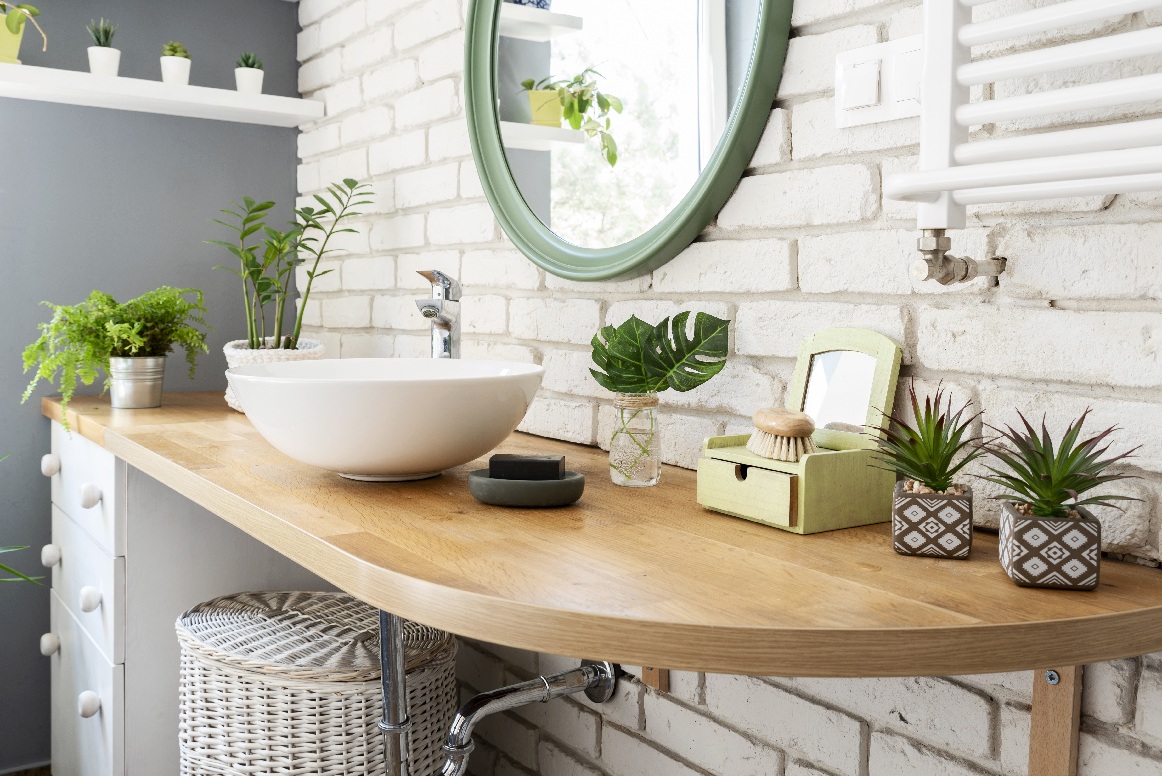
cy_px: 388
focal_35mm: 35
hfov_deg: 54.4
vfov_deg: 37.9
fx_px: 1130
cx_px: 581
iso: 100
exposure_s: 1/1.67
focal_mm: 35
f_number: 7.1
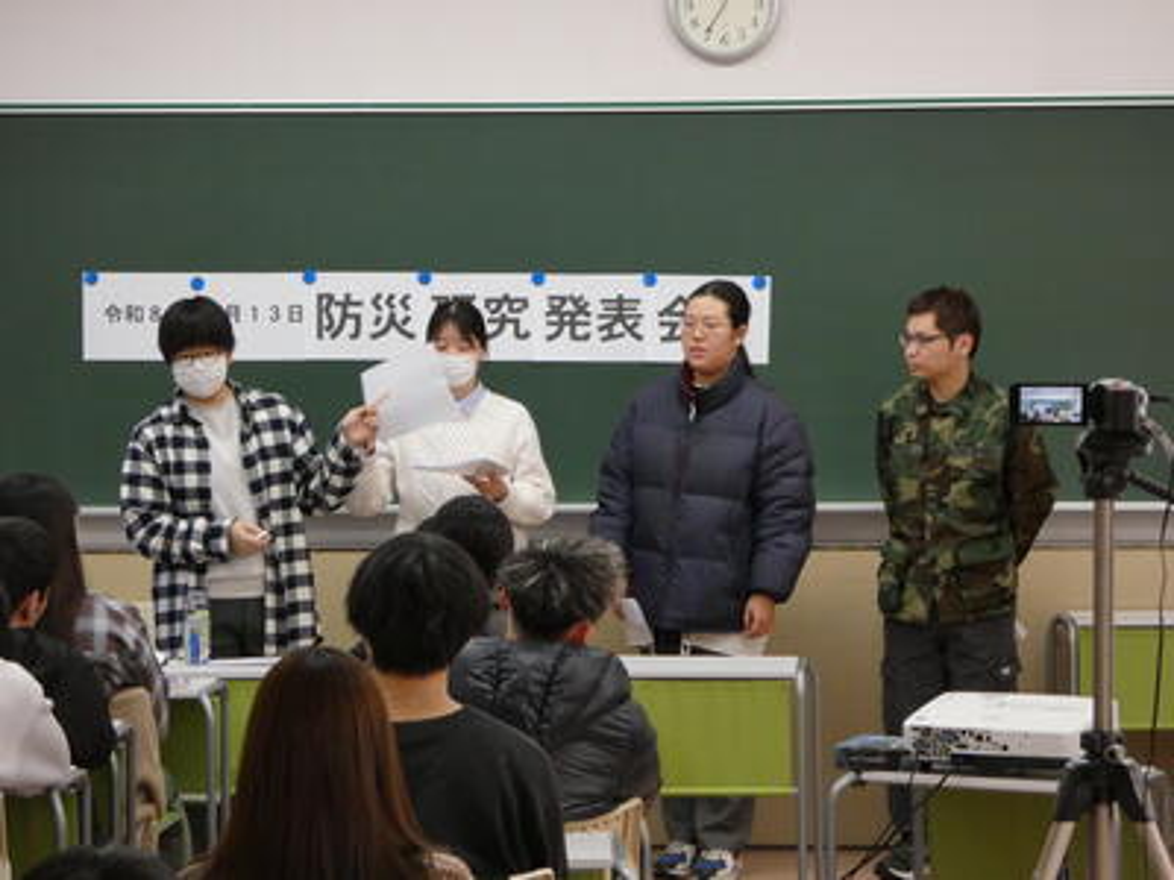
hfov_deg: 17.1
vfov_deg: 12.9
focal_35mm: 115
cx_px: 587
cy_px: 440
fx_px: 3900
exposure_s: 1/80
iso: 500
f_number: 5
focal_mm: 20.5
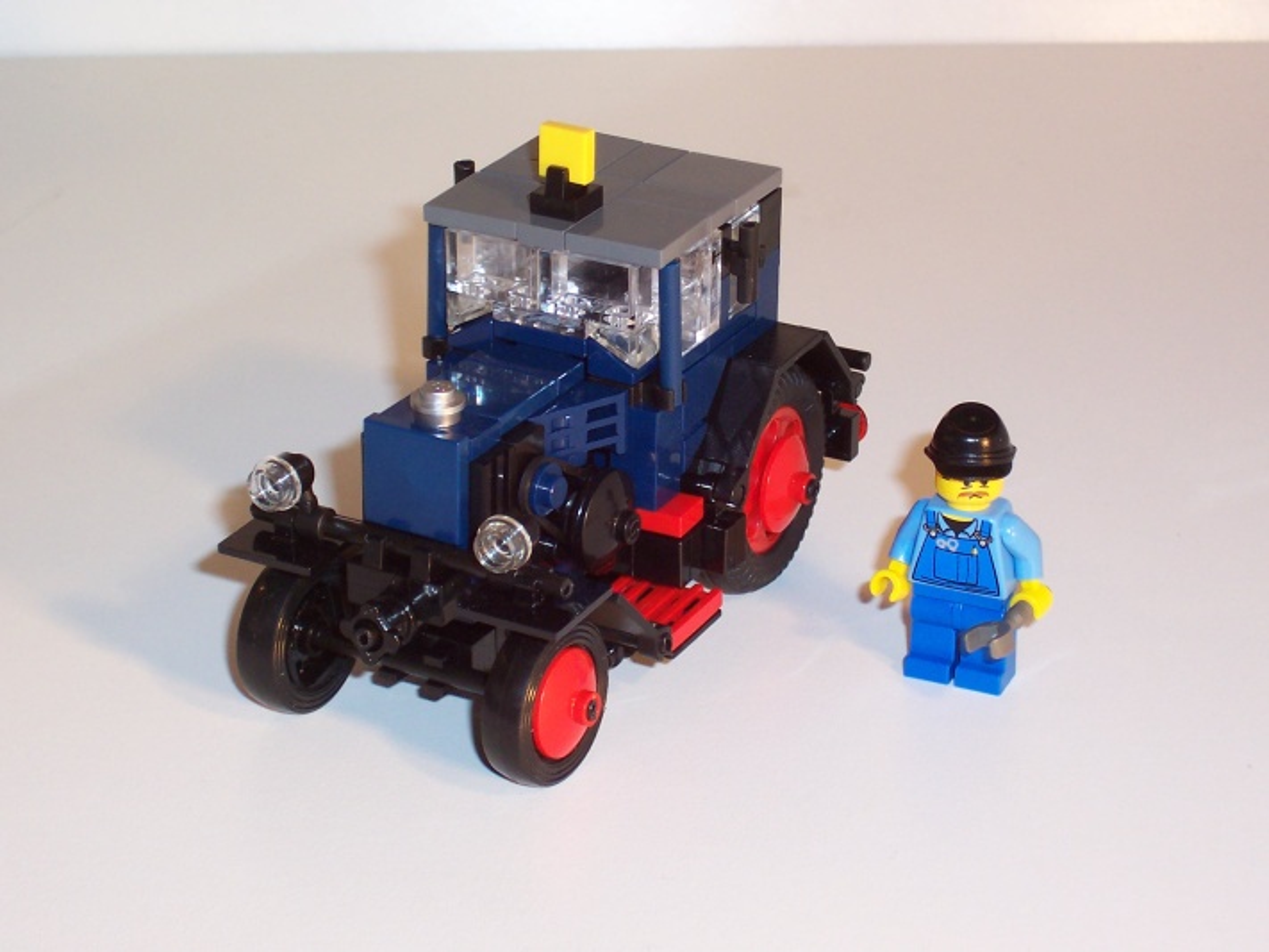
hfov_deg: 22.0
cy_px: 476
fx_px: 3262
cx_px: 634
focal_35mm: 89
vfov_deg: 16.6
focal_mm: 13.5
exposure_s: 1/90
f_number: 4.1
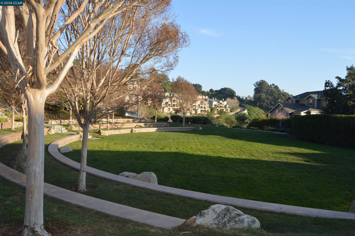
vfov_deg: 47.8
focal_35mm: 27
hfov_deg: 67.4
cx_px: 178
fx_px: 266
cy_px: 118
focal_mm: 18
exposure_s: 1/200
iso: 100
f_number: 6.3
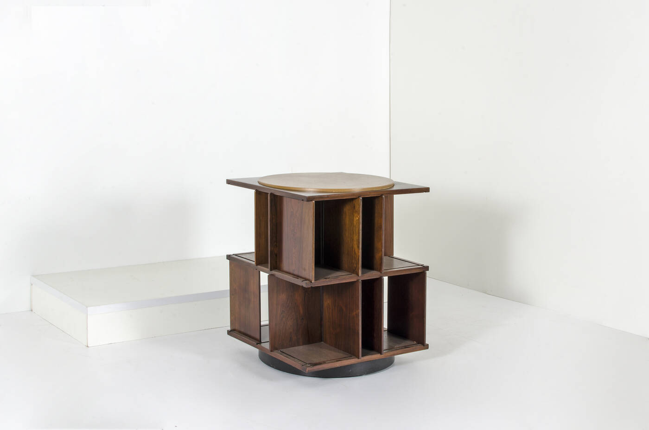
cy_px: 215
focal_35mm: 52
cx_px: 324
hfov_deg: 37.9
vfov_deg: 25.6
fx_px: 944
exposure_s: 1/160
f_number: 20
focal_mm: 35
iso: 100
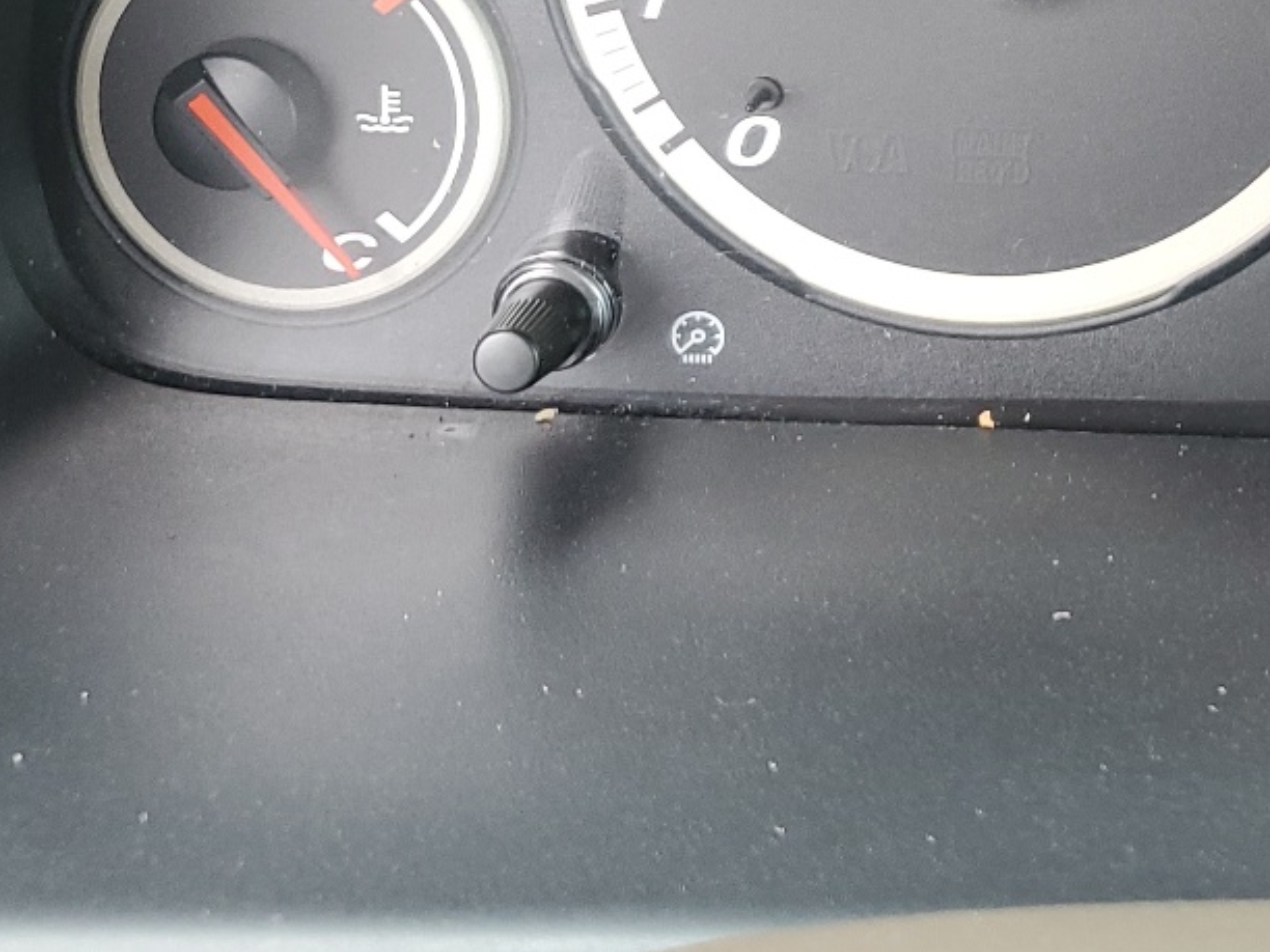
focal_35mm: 68
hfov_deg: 26.2
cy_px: 64
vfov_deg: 21.1
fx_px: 2495
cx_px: 1430
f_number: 1.5
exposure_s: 1/60.2
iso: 78
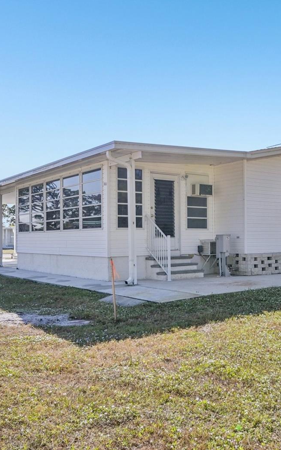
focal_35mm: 36
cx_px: 206
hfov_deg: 34.7
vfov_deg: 54.0
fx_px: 441
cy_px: 228
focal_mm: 23
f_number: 8
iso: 400
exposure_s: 1/1250
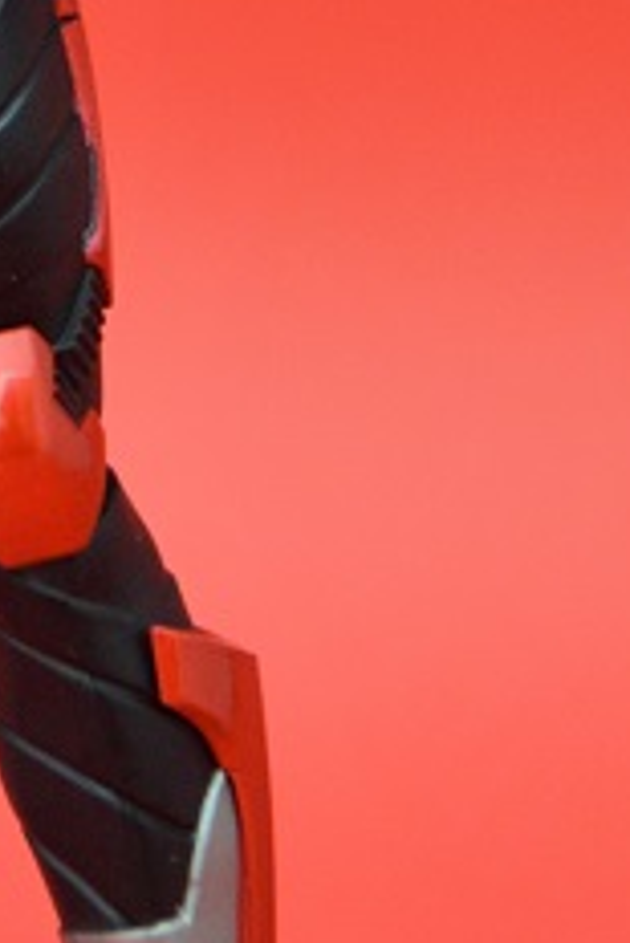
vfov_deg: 8.7
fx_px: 6107
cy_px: -195
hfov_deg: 5.9
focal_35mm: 233
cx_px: -236
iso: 800
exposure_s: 1/6
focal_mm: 40
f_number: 5.3
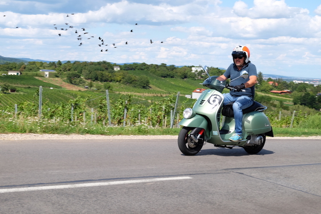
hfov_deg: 31.0
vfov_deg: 20.9
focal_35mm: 65
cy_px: 107
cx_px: 160
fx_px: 580
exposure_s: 1/400
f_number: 7.1
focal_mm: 43.4
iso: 200
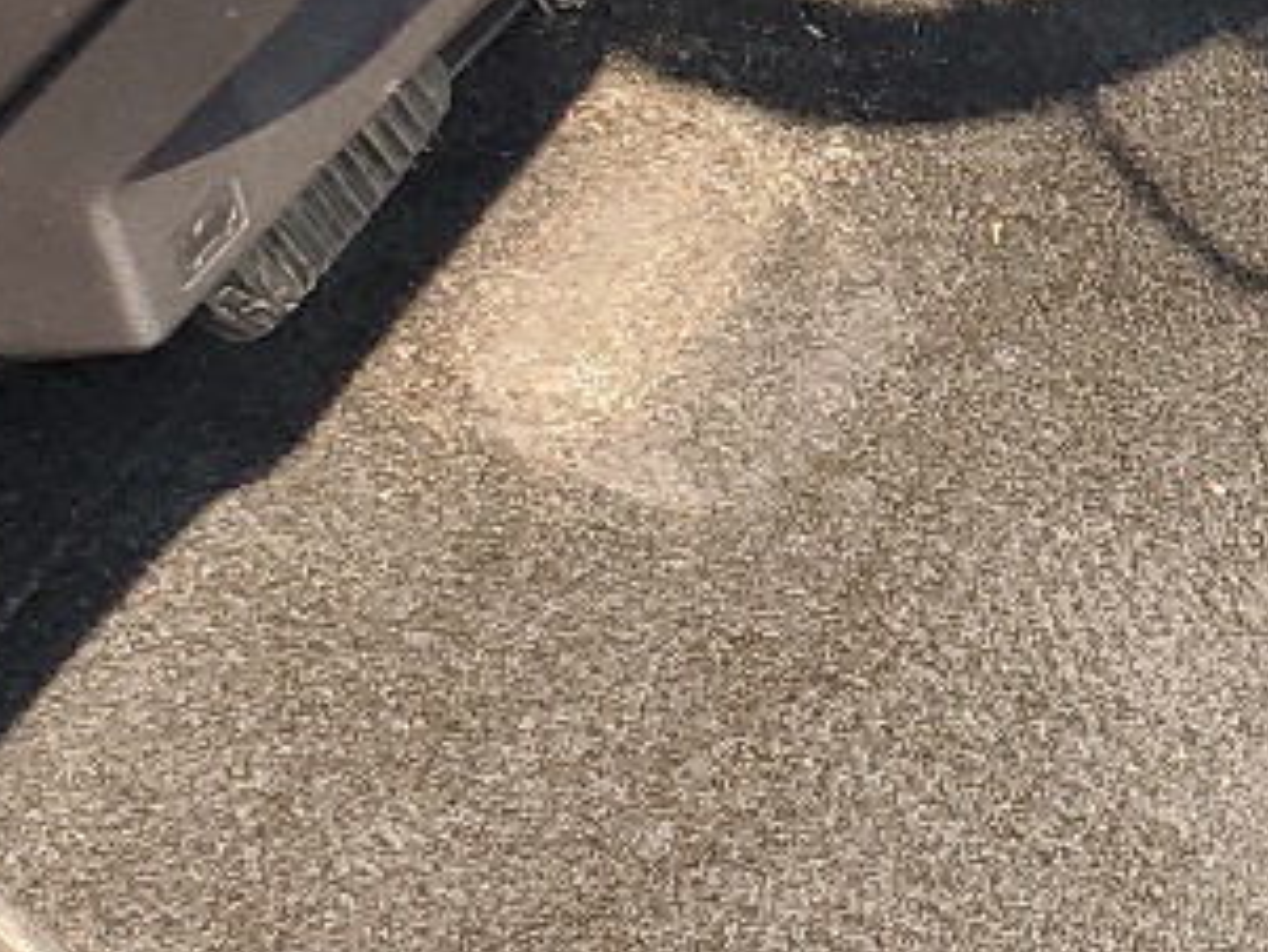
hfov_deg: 11.8
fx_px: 5057
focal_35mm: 138
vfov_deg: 9.8
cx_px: 2970
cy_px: -1129
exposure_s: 1/244
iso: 50
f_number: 1.5
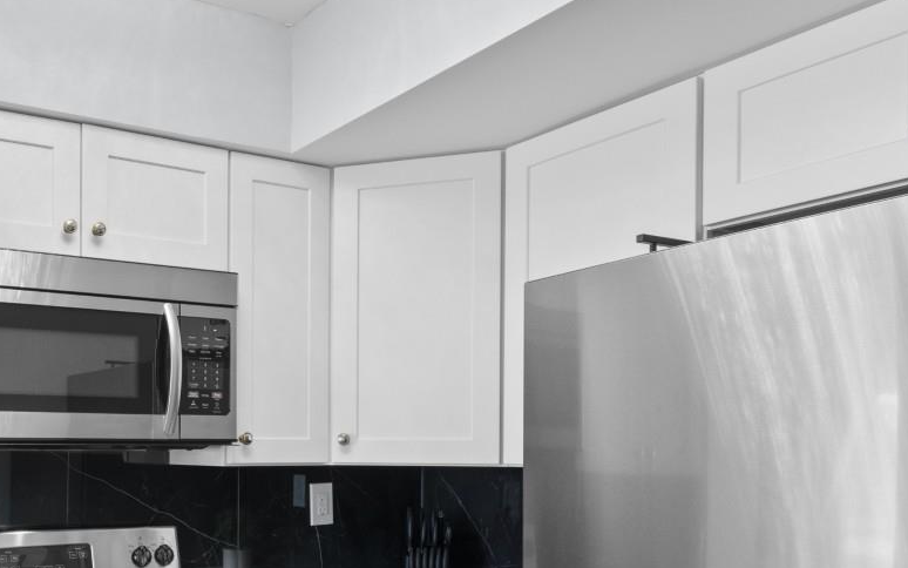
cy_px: 457
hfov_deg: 54.4
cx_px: 147
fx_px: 792
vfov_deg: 38.0
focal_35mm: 32
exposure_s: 1
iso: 100
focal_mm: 10
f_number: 4.5
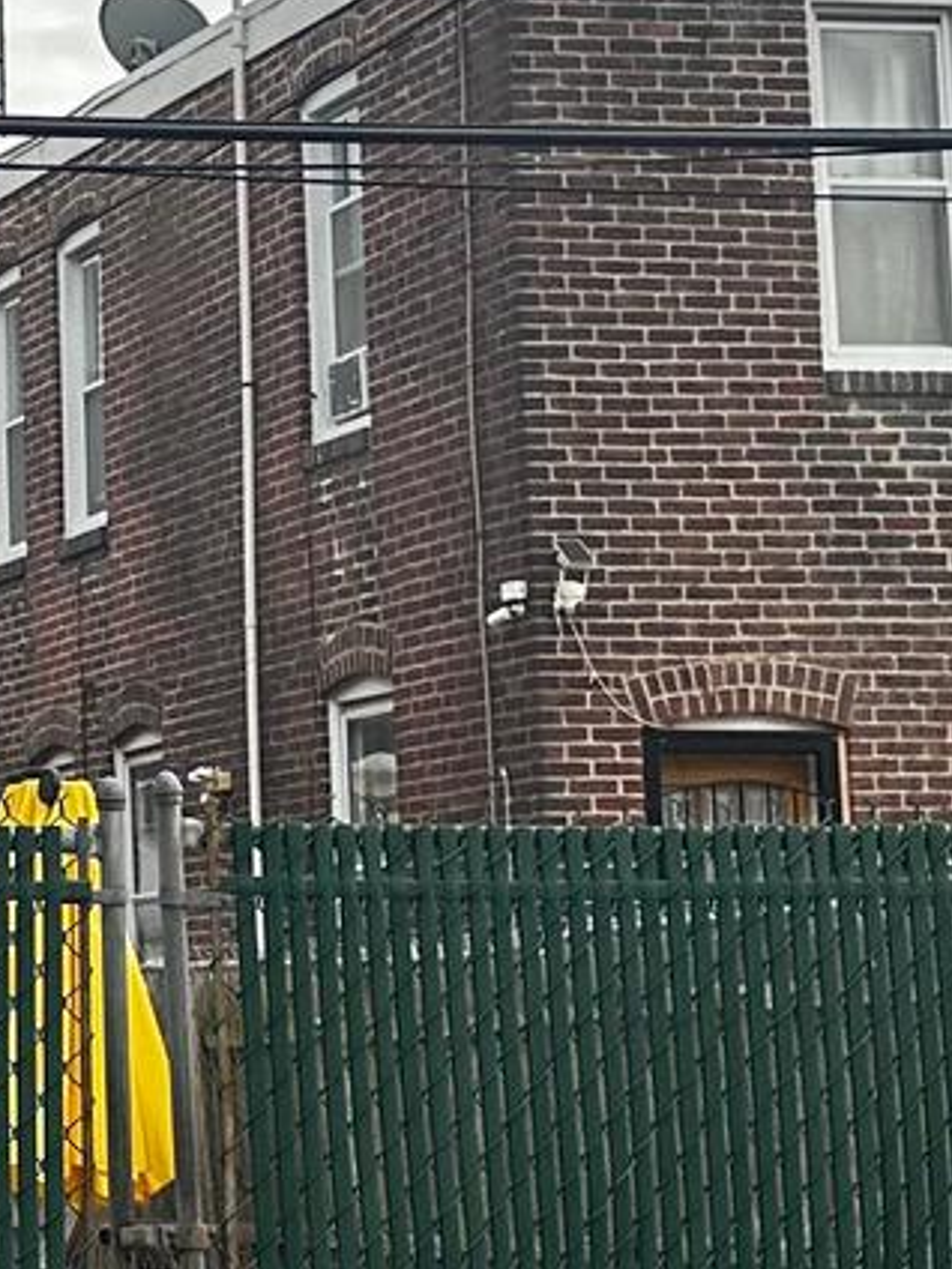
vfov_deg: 17.0
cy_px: 605
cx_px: -760
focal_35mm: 116
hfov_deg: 11.8
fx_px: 4254
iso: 80
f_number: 1.78
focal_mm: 6.86
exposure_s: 1/604
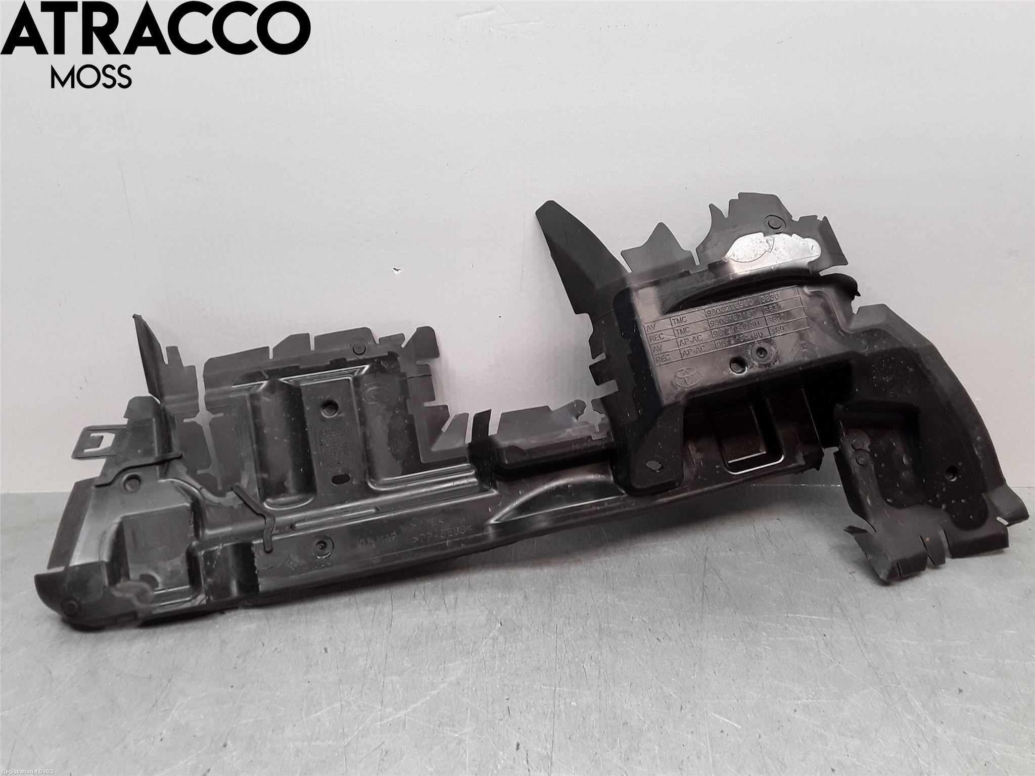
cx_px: 518
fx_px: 837
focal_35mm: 28
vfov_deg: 49.7
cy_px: 388
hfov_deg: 63.4
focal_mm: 2.91
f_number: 1.9
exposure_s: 1/50
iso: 40
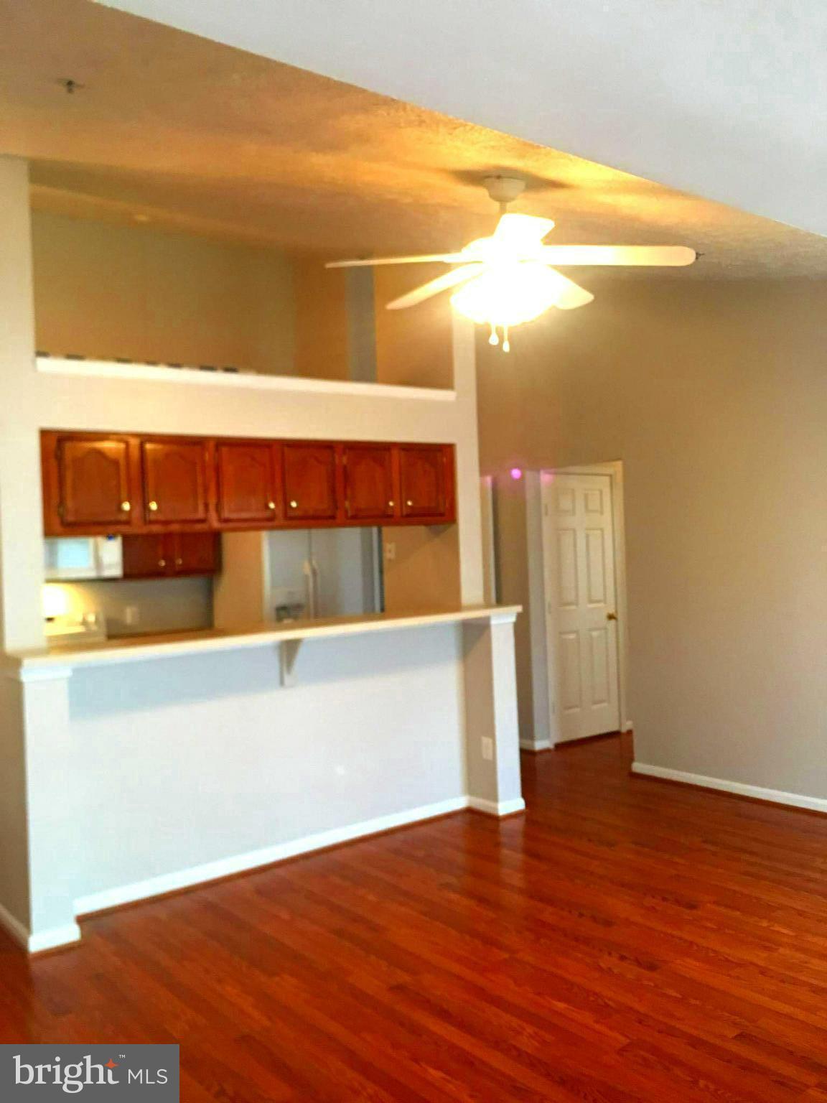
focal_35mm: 29
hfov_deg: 48.2
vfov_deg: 61.7
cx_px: 414
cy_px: 552
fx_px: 924
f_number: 2.2
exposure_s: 1/15
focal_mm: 4.15
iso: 100
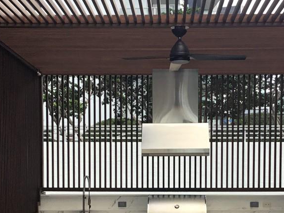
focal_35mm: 86
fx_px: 706
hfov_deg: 22.8
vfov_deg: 16.8
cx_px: 151
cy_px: 214
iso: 40
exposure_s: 1/120
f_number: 2.4
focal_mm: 3.3
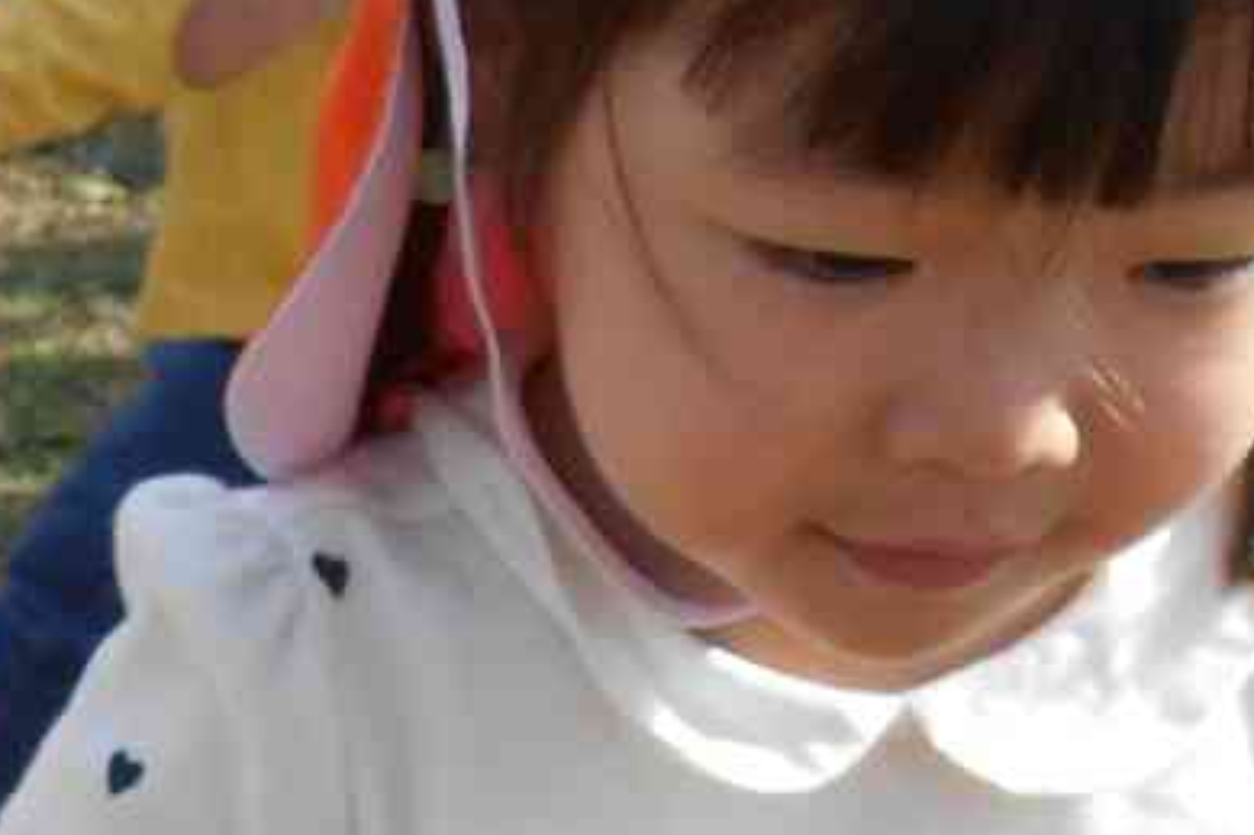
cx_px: -764
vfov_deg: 10.4
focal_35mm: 129
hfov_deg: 14.5
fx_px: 4491
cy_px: 1077
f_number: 3.4
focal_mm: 4.7
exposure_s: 1/400
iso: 80
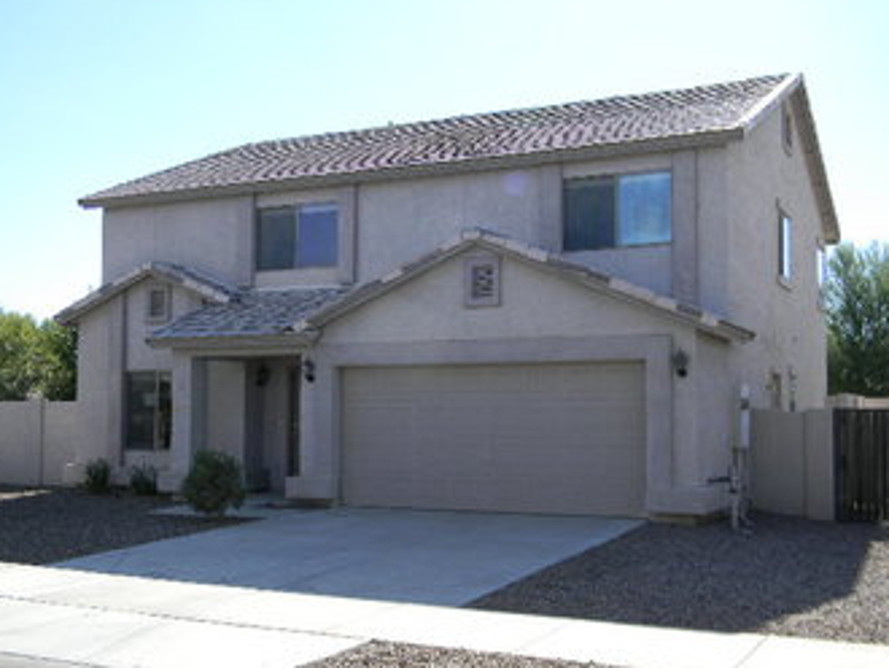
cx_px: 447
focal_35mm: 43
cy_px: 331
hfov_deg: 43.8
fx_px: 1105
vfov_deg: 33.6
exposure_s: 1/607
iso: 112
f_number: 3.8
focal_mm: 7.3
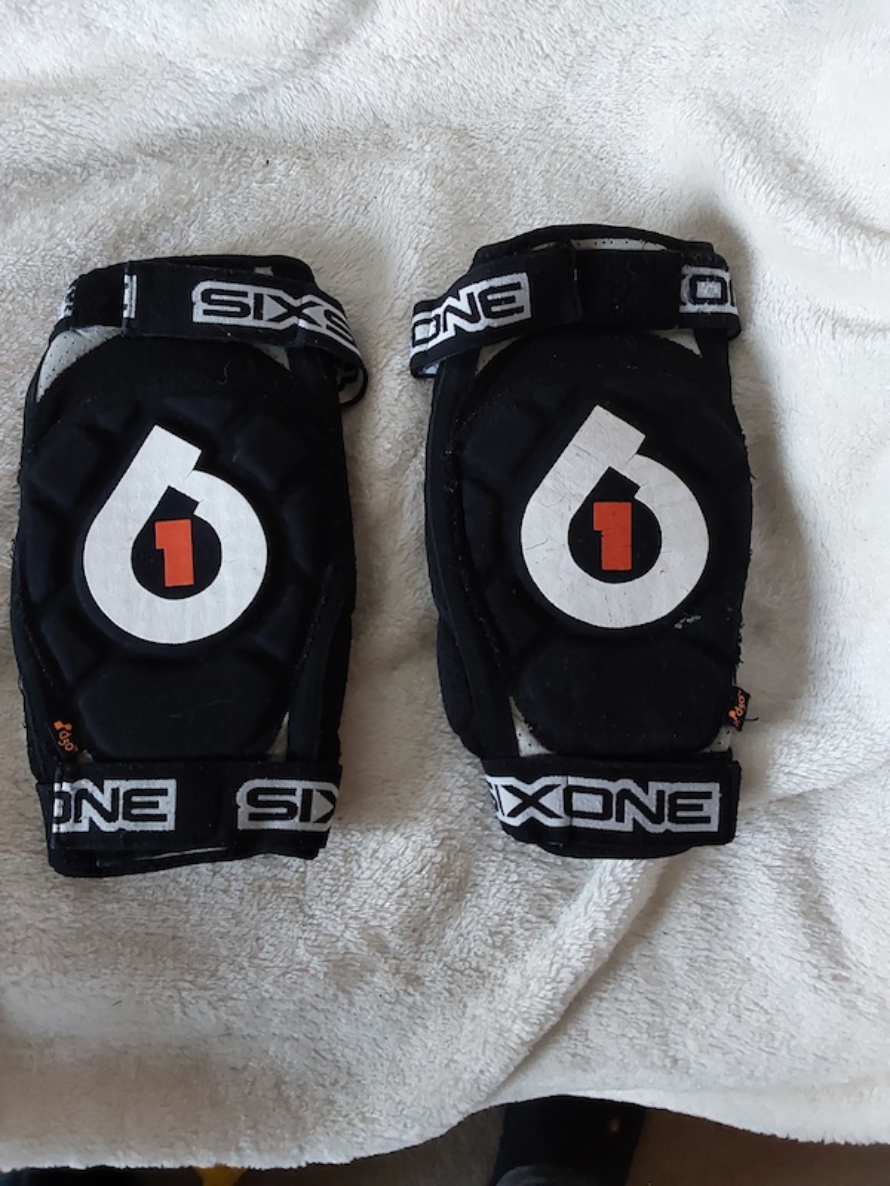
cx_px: 445
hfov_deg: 49.7
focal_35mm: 28
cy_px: 593
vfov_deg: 63.4
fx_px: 960
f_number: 1.9
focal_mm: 2.91
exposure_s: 1/25
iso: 400
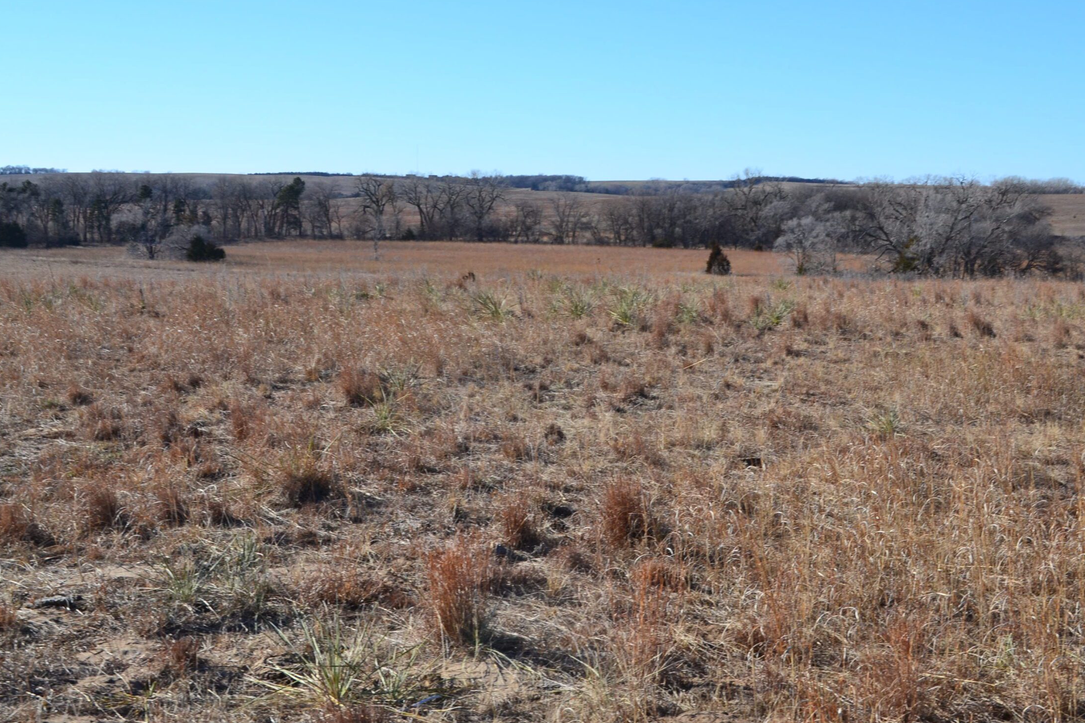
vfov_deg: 27.5
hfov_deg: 40.3
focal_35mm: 49
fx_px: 1477
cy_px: 368
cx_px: 571
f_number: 11
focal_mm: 28
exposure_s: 1/400
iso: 400
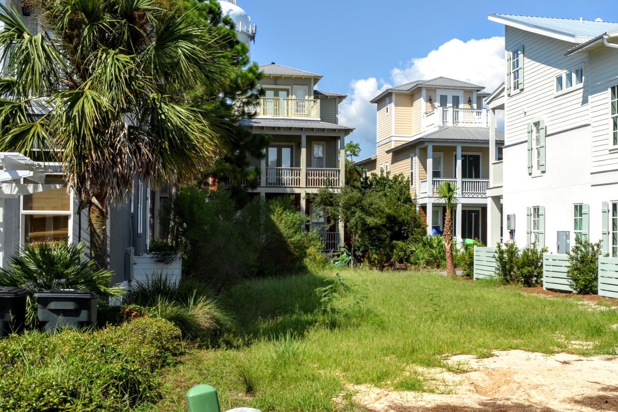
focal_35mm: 48
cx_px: 419
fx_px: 824
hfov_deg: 40.5
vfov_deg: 28.1
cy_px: 208
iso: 100
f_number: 9
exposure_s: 1/200
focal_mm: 20
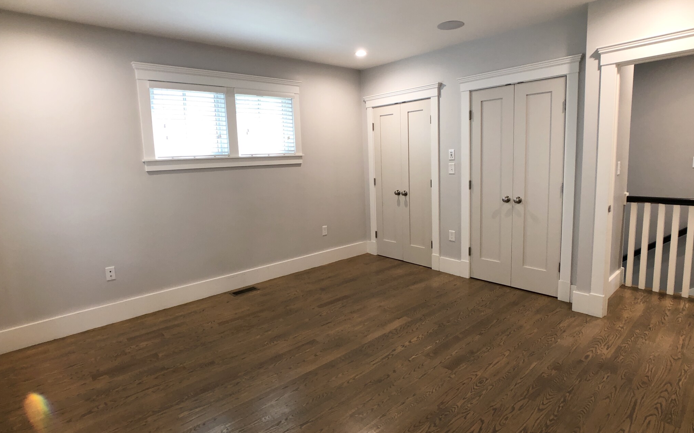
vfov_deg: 41.8
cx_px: 347
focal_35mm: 30
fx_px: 567
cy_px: 210
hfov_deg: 62.9
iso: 80
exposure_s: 1/30
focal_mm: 3.99
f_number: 1.8
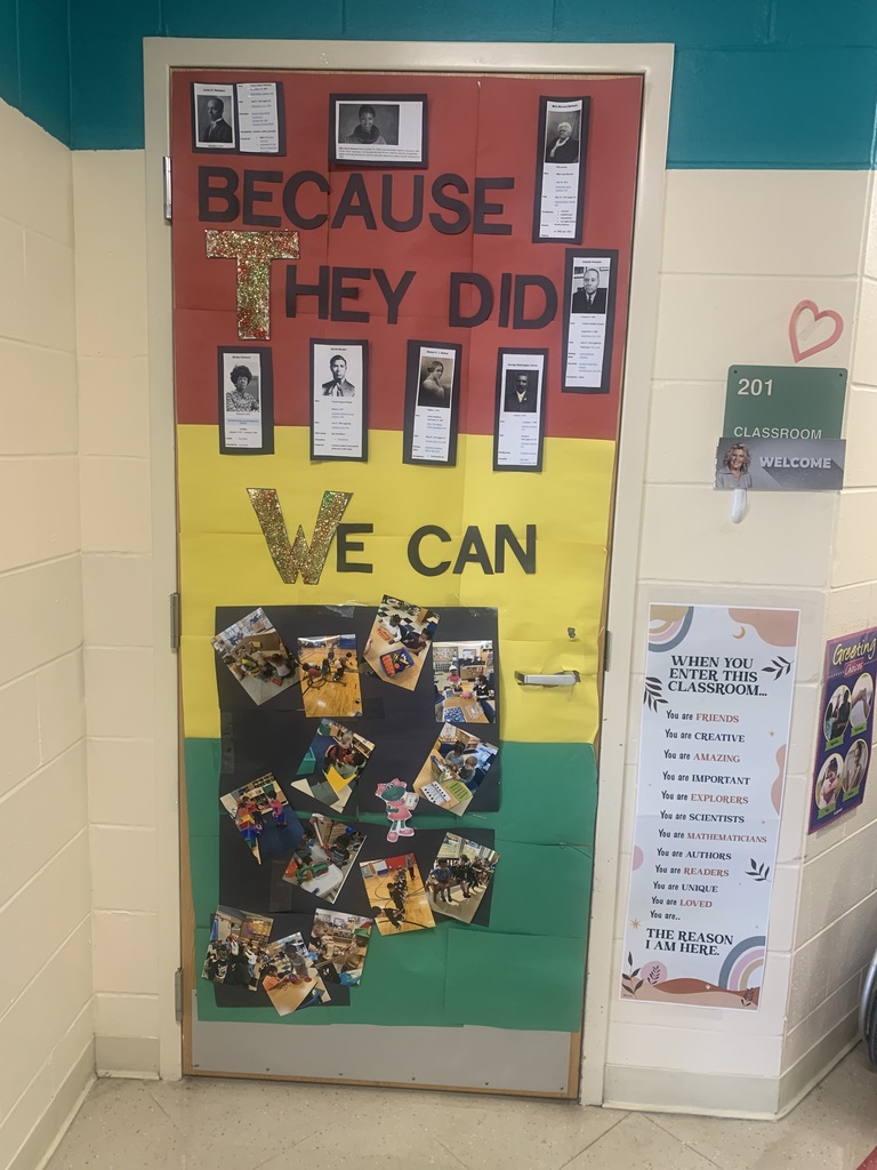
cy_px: 585
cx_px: 438
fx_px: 878
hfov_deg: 53.1
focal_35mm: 26
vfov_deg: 67.3
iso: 125
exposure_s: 1/60
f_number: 1.8
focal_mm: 4.25
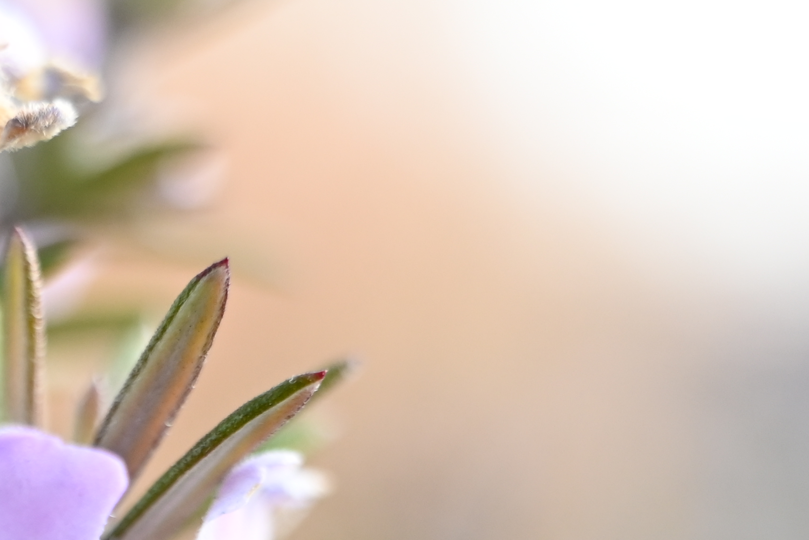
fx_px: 3034
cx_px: -3
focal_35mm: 135
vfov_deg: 10.1
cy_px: 586
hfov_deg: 14.9
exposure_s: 1/320
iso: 250
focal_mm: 28
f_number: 2.8
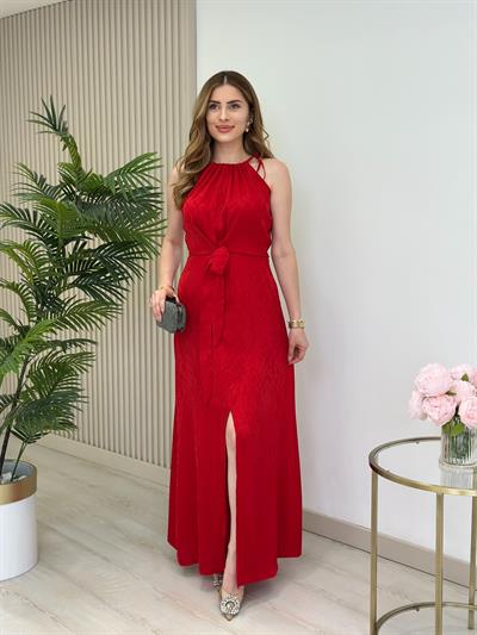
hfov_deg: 30.3
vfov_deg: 39.6
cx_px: 238
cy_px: 318
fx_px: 882
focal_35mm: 48
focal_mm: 6.86
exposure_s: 1/272
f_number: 1.78
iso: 80
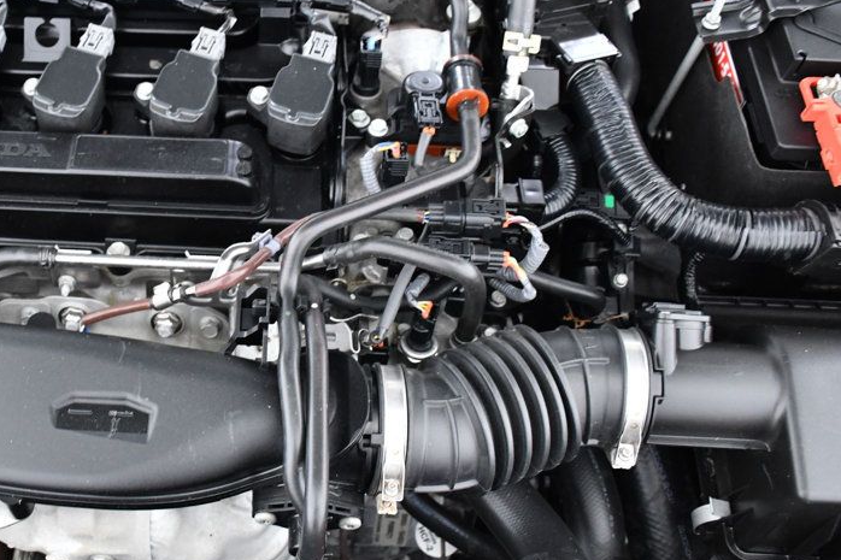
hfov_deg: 43.5
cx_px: 245
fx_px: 1028
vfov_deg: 30.4
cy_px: 234
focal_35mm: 44
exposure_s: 1/80
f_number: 4.5
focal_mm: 20
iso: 2500
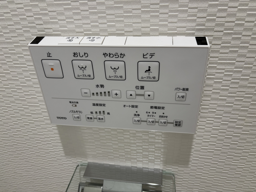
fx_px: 192
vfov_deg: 53.1
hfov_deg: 67.3
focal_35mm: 26
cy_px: 96
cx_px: 128
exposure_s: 1/50
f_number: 1.6
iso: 80
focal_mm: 5.96
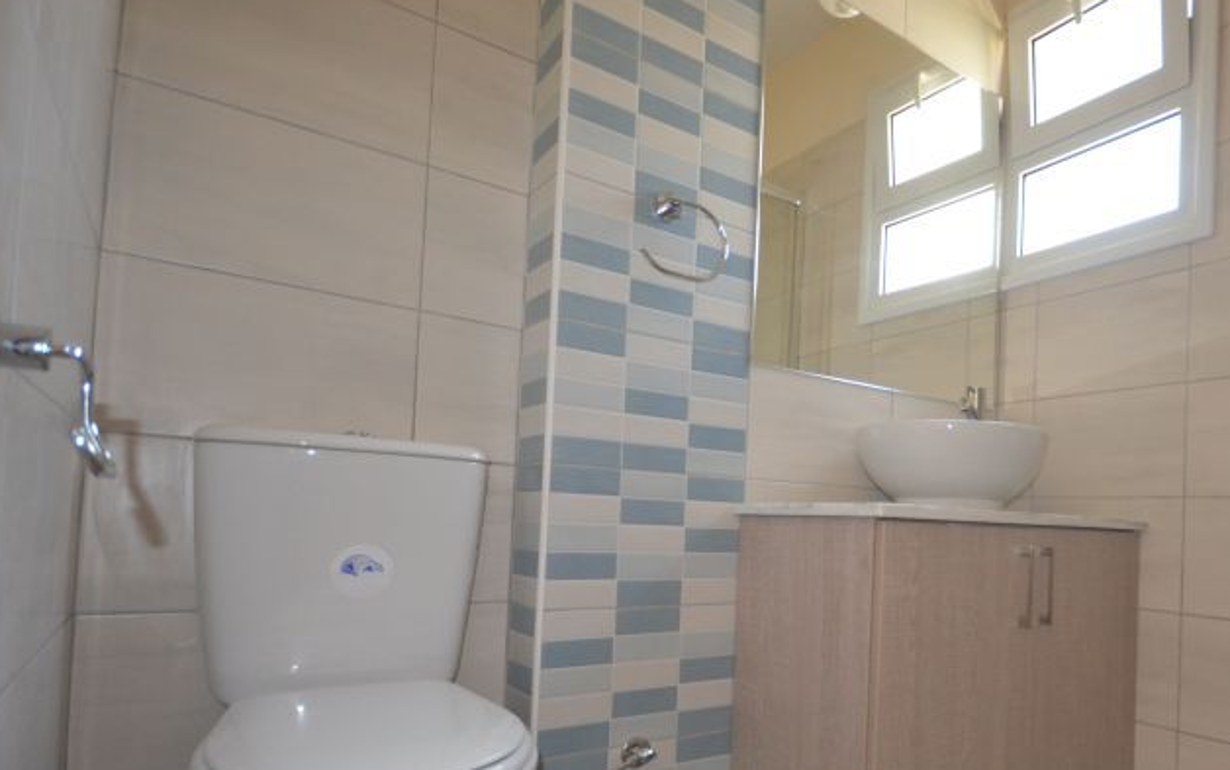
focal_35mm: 22
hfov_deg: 76.8
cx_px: 830
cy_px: 504
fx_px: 738
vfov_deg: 54.2
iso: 1400
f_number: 4
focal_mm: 10
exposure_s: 1/60
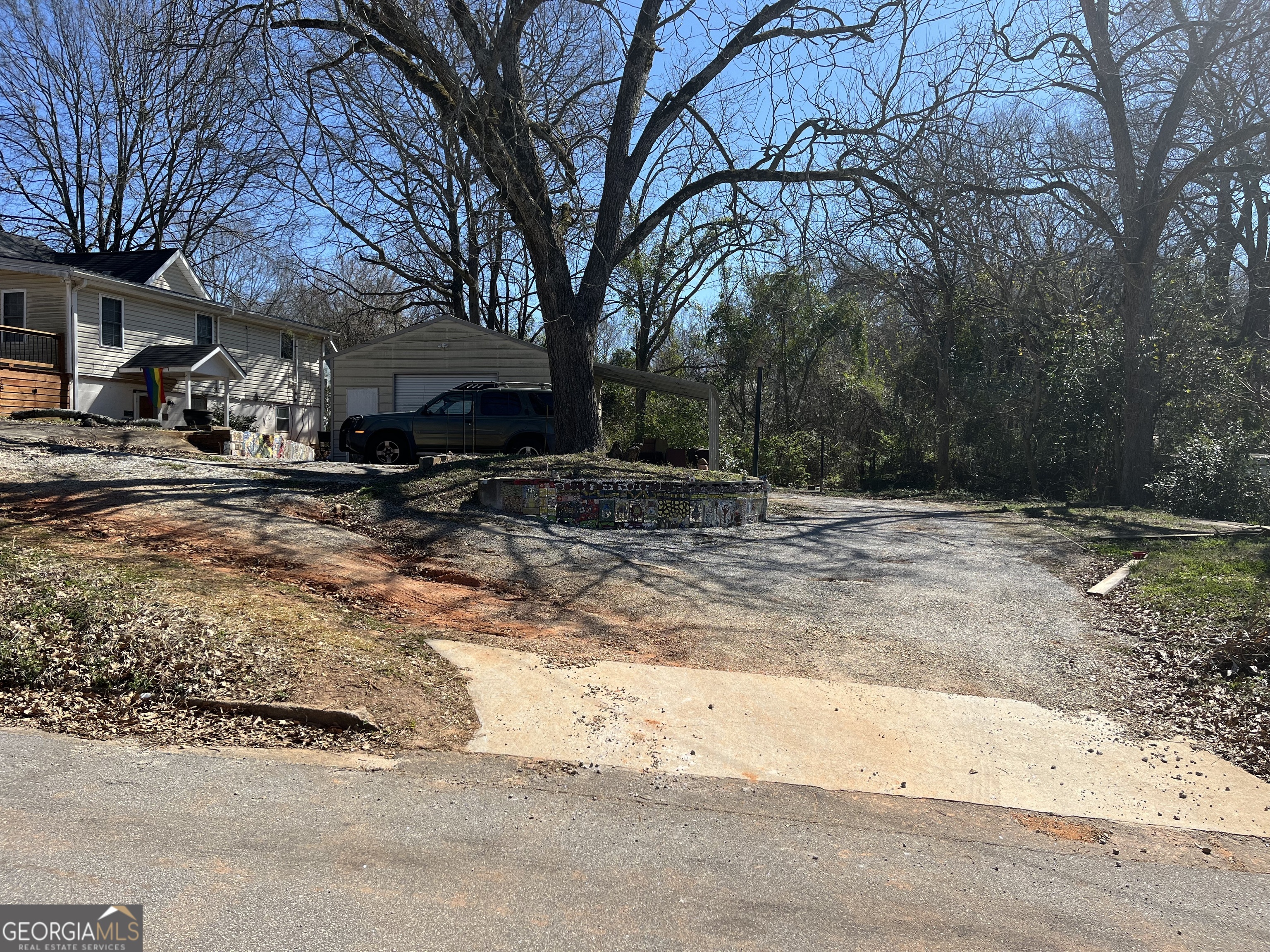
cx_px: 635
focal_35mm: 26
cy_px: 476
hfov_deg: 67.3
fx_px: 954
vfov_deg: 53.1
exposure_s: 1/3049
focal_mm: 5.1
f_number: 1.6
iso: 50
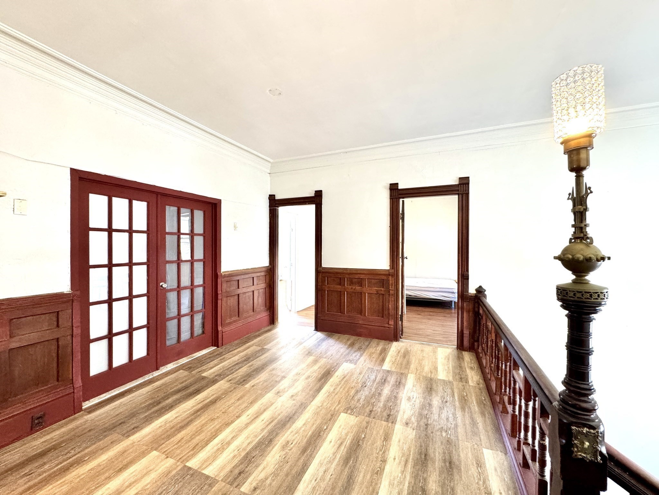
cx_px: 330
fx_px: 267
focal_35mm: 14
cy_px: 248
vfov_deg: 85.7
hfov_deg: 102.1
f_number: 2.2
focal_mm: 2.22
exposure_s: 1/60
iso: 400
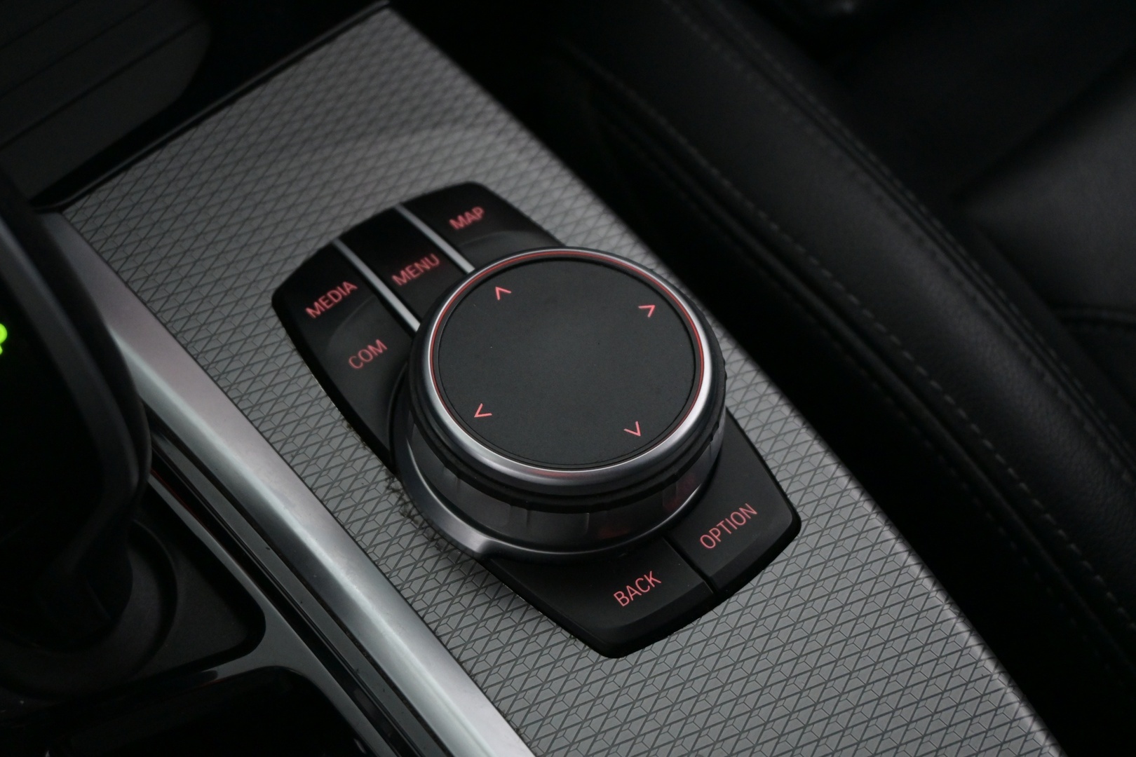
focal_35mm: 63
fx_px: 1988
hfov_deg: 31.9
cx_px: 568
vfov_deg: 21.6
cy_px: 378
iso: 3600
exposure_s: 1/60
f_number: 5.6
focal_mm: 42
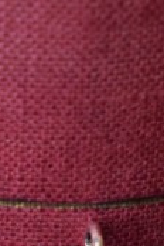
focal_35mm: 416
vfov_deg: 4.8
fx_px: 2842
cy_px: 599
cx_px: 106
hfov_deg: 3.3
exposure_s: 1/60
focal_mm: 42
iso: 1100
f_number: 5
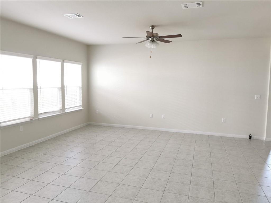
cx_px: 136
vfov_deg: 51.4
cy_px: 102
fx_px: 211
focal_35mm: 27
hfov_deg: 65.3
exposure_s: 1/120
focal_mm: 5.56
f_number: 1.6
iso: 160
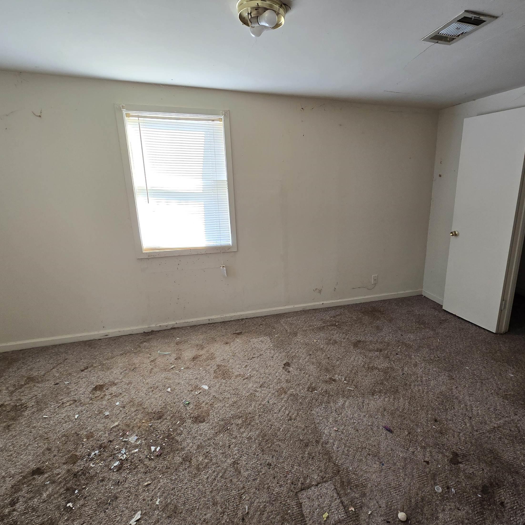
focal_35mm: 16
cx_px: 309
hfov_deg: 86.6
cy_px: 254
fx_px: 275
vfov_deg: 87.4
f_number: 2.2
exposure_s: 1/60
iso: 80
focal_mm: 2.2
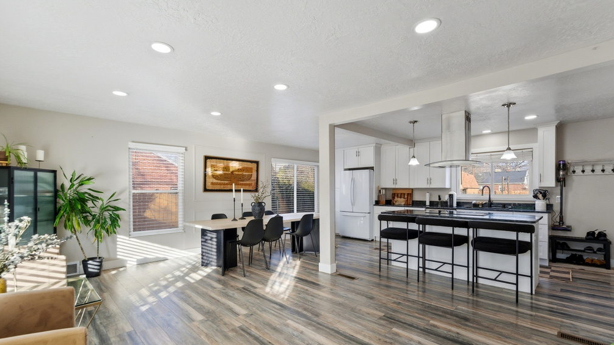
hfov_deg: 97.9
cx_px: 302
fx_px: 267
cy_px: 191
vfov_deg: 65.5
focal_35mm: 16
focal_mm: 15.4
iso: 250
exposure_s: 1/640
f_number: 8
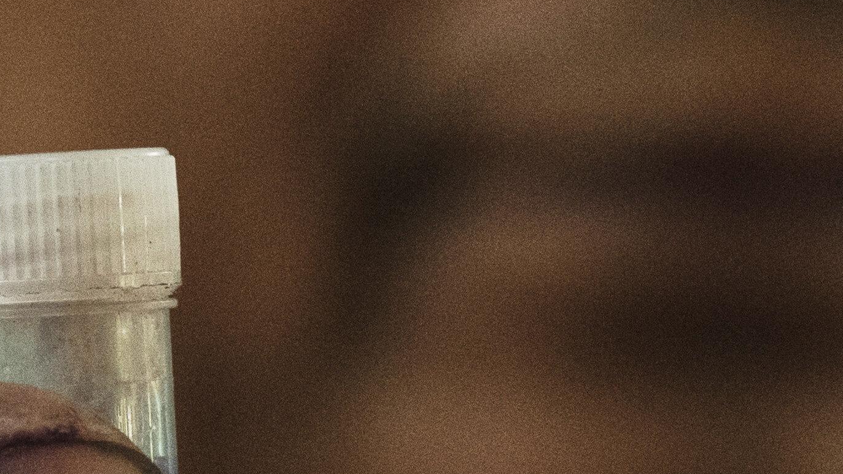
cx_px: -162
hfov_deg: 4.9
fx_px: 9857
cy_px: 620
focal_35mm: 441
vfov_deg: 2.8
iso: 1250
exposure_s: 1/160
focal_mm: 70
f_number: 4
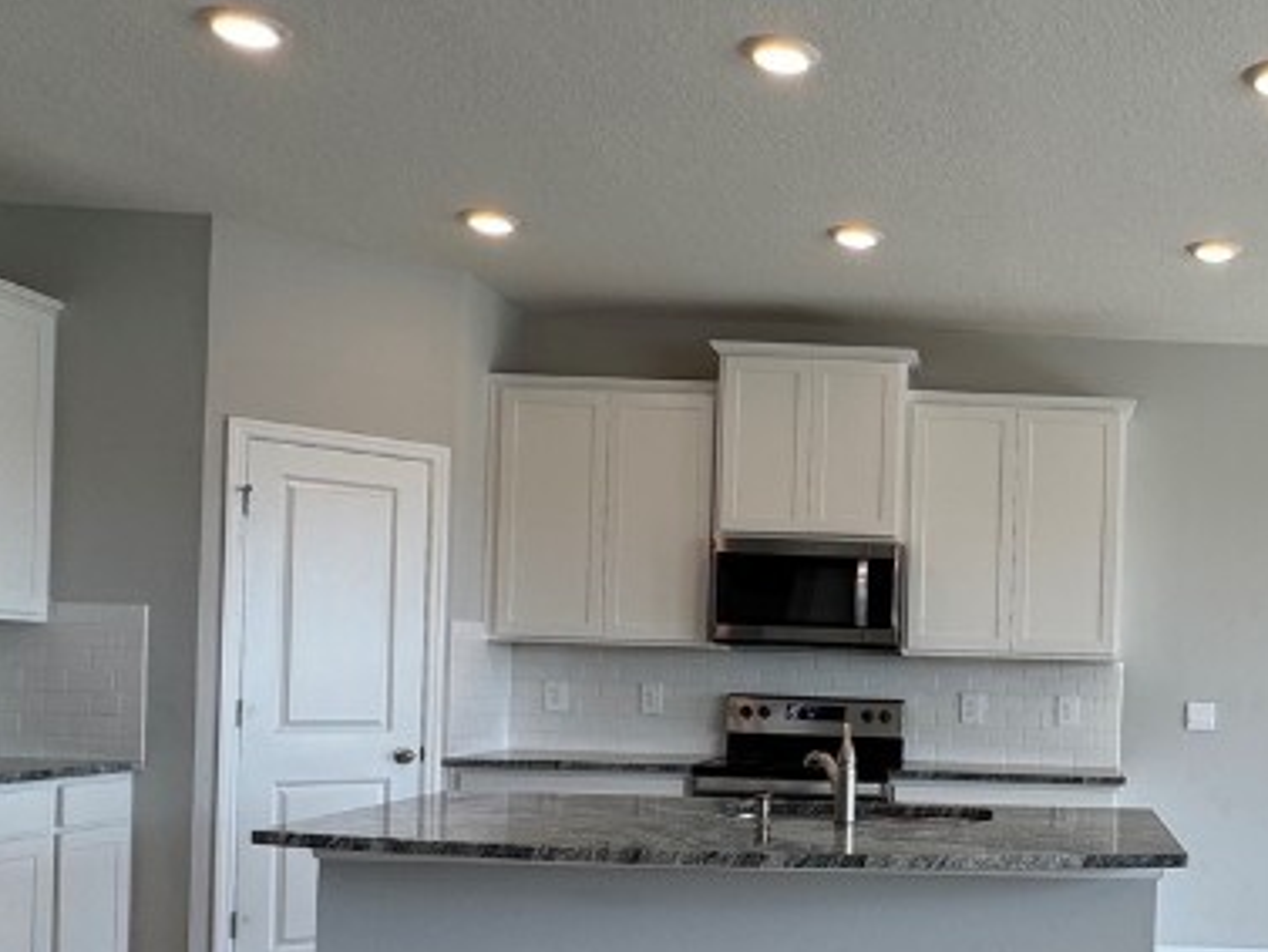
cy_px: 696
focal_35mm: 38
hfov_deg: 45.2
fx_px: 1392
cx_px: 1096
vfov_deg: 37.0
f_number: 2.2
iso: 50
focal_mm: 2.22
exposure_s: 1/120
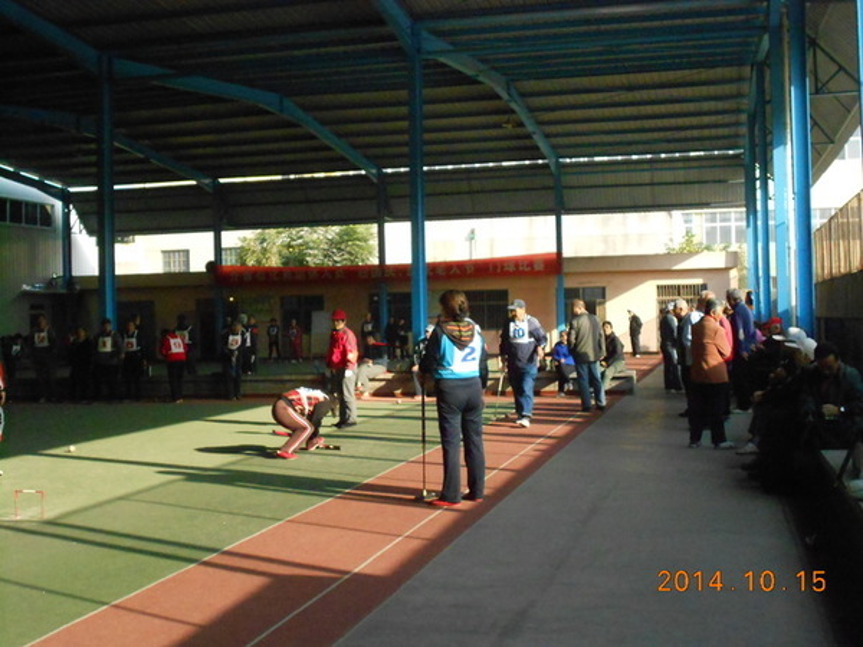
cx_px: 432
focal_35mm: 43
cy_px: 324
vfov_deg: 33.6
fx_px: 1072
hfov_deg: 43.9
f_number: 4.2
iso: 800
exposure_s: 1/1250
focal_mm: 7.7
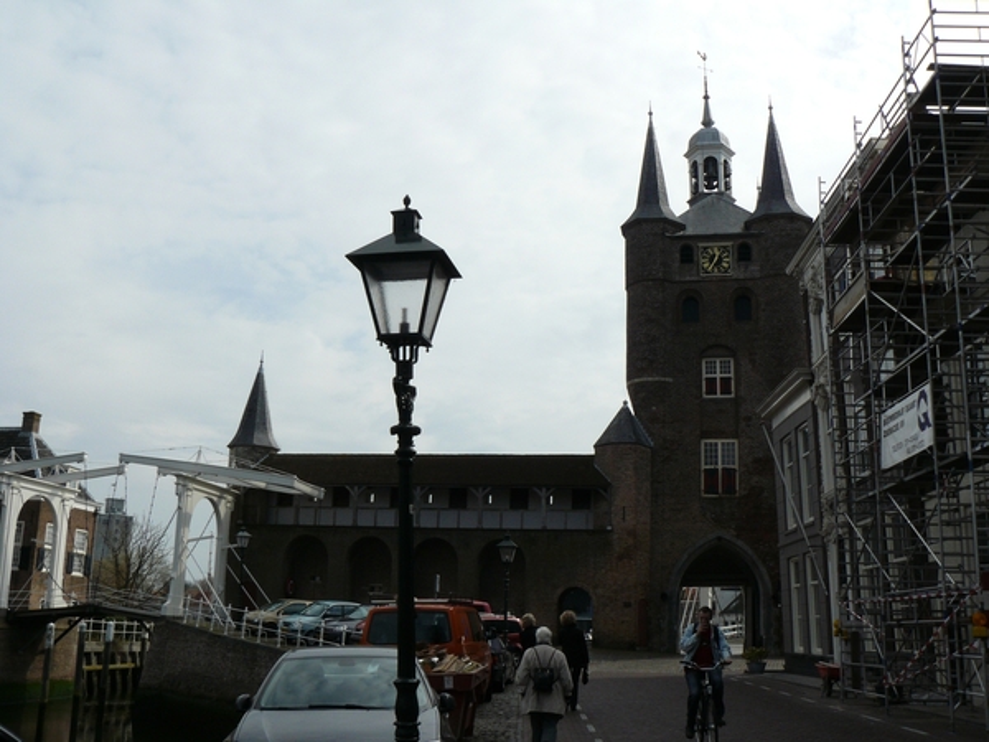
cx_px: 494
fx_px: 1029
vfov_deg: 39.7
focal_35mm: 36
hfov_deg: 51.4
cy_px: 371
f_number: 7.1
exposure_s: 1/400
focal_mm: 6
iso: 100
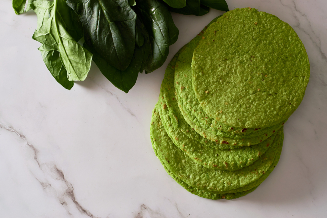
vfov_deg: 18.2
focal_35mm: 75
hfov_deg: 27.0
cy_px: 109
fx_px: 681
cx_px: 164
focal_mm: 50
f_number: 5.6
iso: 100
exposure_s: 1/160
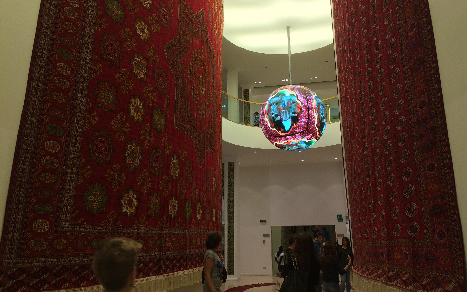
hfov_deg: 61.2
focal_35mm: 31
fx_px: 395
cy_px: 121
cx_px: 235
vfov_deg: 40.5
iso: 40
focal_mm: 4.15
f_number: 2.2
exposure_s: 1/60
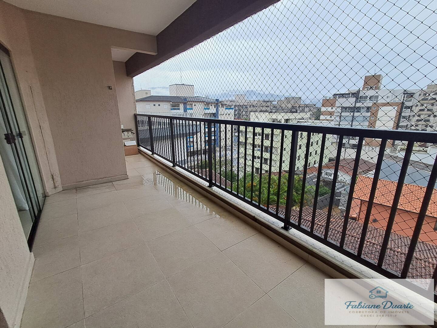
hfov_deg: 94.5
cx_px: 218
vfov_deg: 78.1
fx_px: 202
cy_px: 164
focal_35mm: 16
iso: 40
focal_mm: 1.64
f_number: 2.2
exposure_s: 1/631
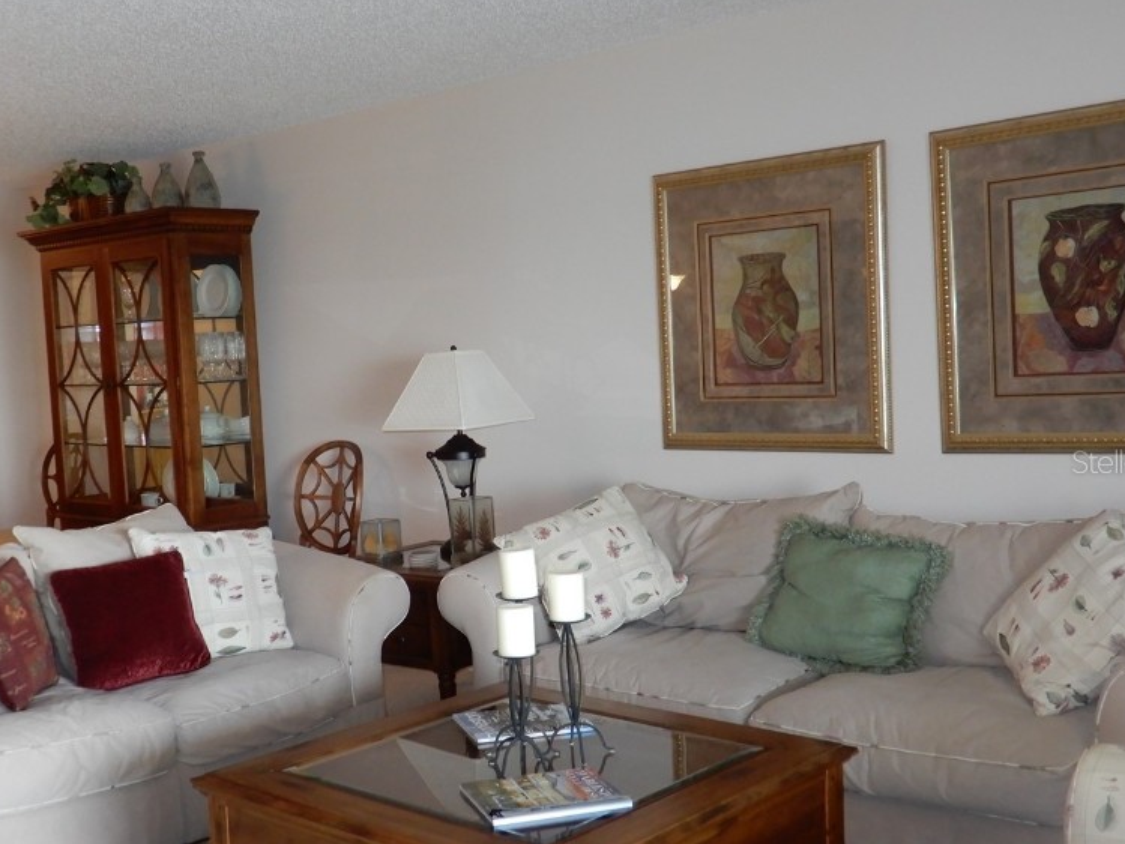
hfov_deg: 45.5
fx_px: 1333
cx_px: 445
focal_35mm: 41
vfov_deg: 35.1
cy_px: 461
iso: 320
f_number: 3.5
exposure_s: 1/30
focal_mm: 5.4
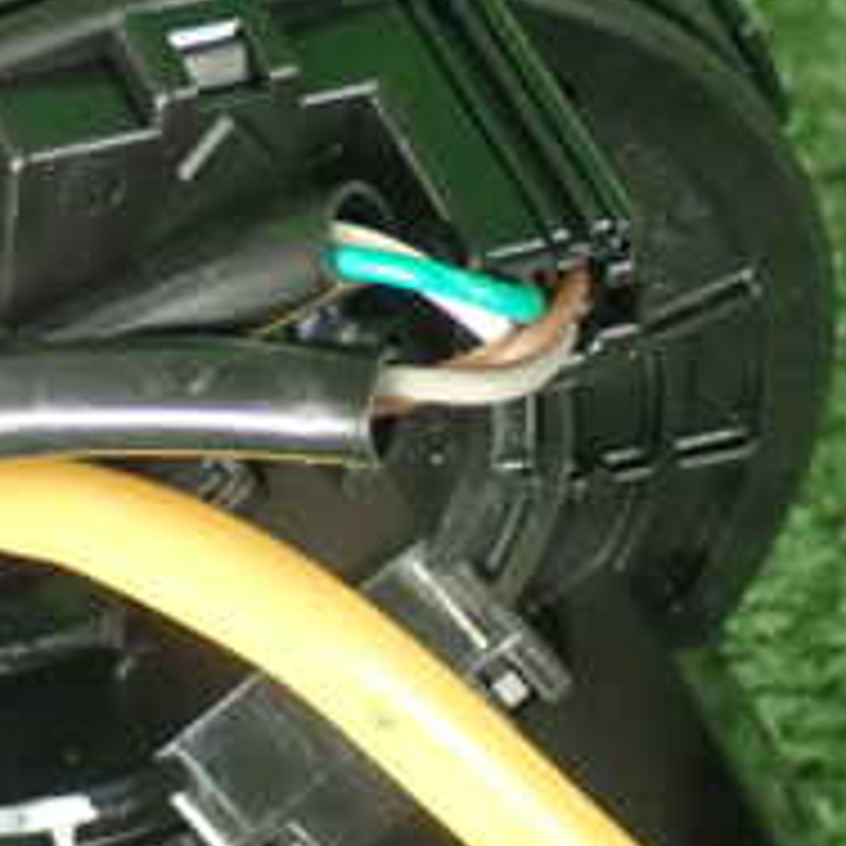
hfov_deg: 8.3
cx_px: -108
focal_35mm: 209
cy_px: 400
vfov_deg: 8.4
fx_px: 5779
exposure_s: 1/80
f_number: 4.2
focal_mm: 13.47
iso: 1250
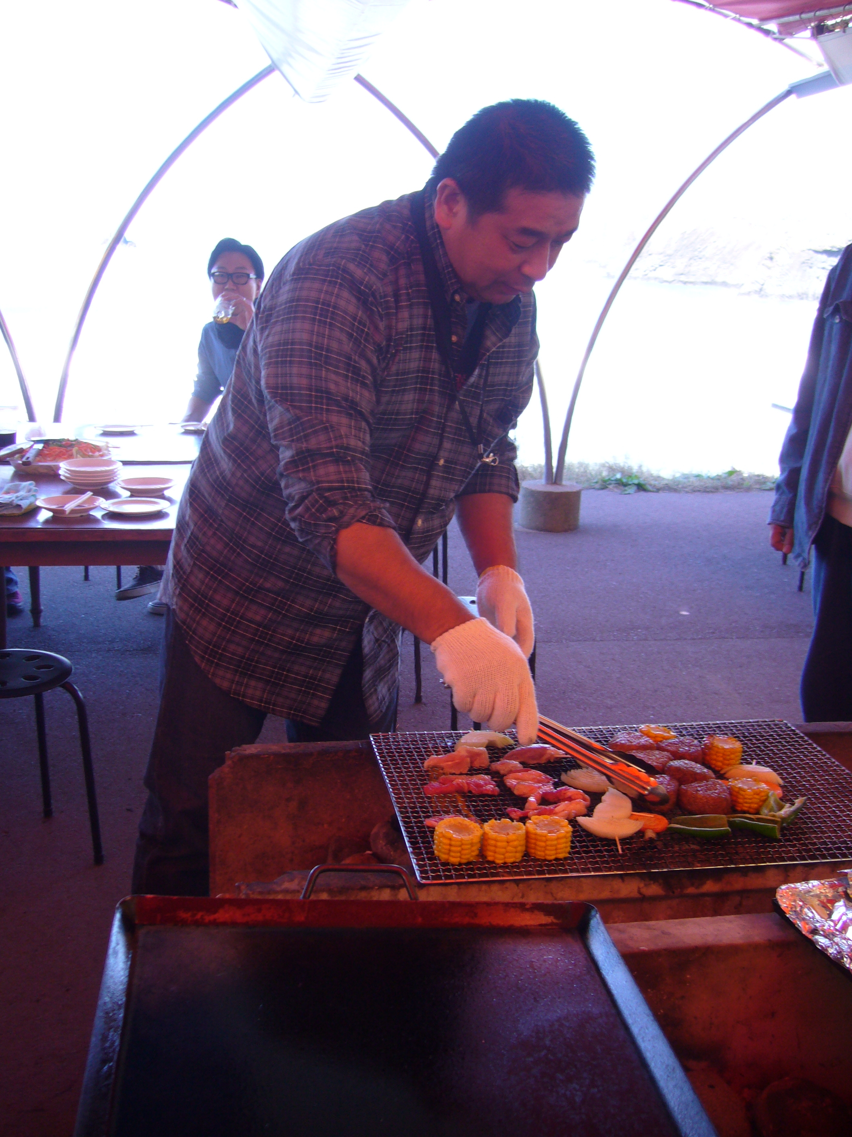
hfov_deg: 40.7
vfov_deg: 52.6
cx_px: 426
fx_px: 1149
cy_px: 568
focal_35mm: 35
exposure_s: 1/100
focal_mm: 5.8
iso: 80
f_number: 2.8
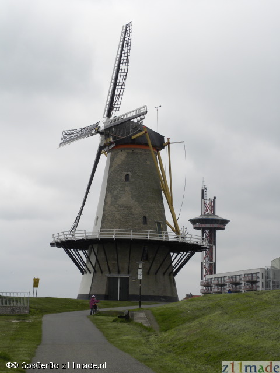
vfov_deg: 26.0
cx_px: 140
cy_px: 186
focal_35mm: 75
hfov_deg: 19.6
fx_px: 809
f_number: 5
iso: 64
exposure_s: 1/240
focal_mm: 13.4
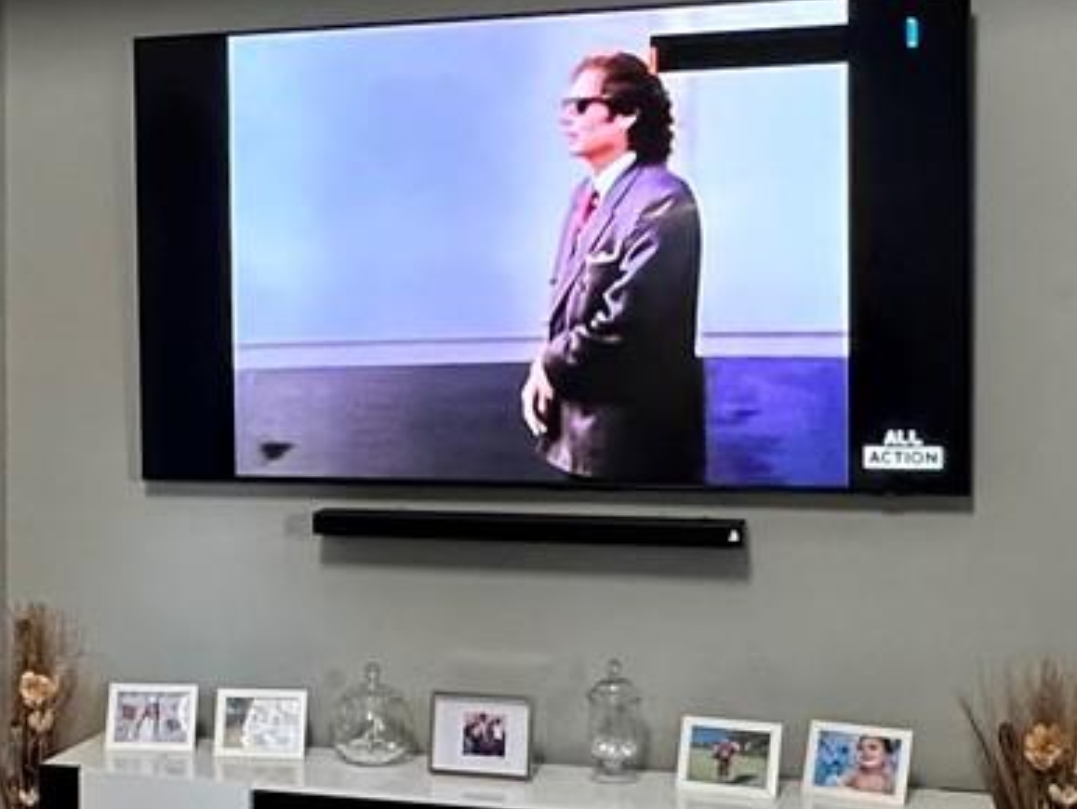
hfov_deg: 32.5
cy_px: 363
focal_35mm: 58
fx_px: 1806
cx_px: 257
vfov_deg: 25.2
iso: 320
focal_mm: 2.22
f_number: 2.2
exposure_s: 1/60
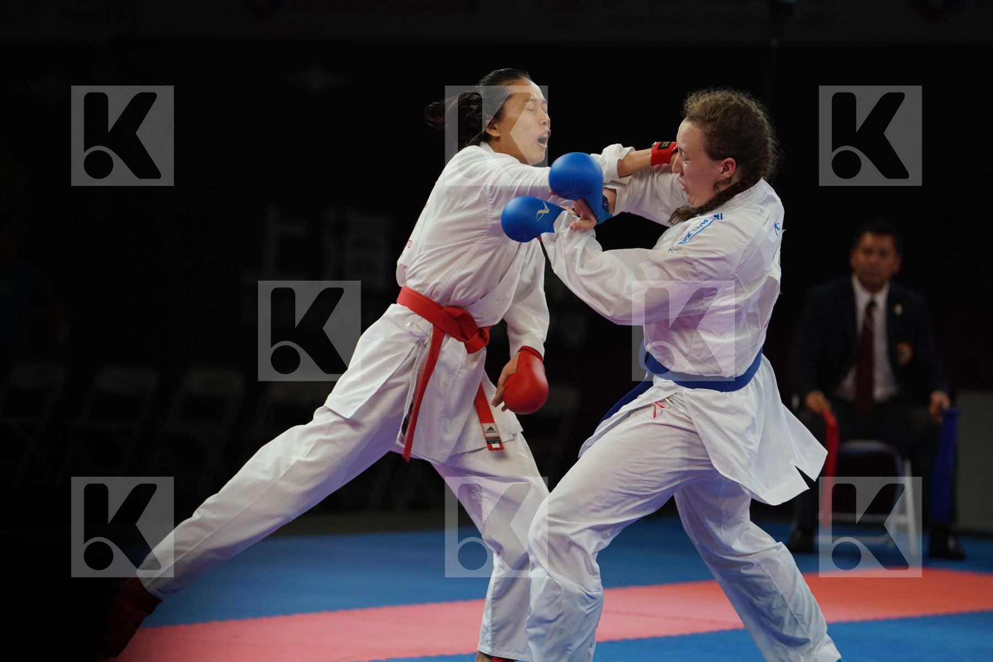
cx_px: 496
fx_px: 4634
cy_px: 331
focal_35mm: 168
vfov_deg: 8.2
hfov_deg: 12.2
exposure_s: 1/1000
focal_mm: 168
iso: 1250
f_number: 2.8
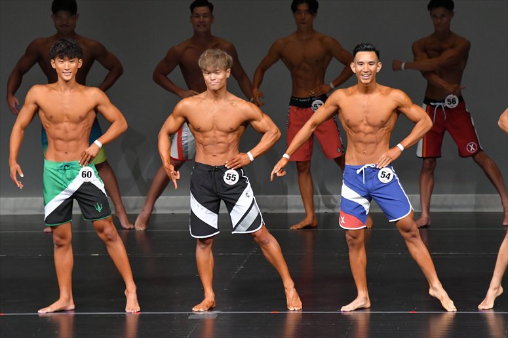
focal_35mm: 300
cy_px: 169
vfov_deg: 4.6
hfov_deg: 6.9
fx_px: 4231
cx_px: 254
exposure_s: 1/400
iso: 4000
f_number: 5.6
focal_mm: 200
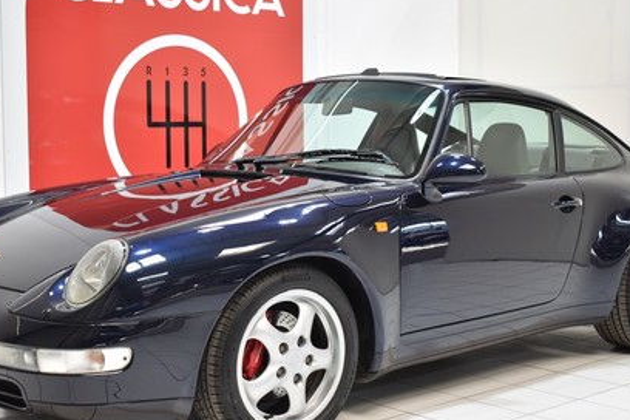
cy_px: 223
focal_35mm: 59
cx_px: 306
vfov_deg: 23.1
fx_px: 1027
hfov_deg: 34.1
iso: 100
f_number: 4.2
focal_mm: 29
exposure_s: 1/25
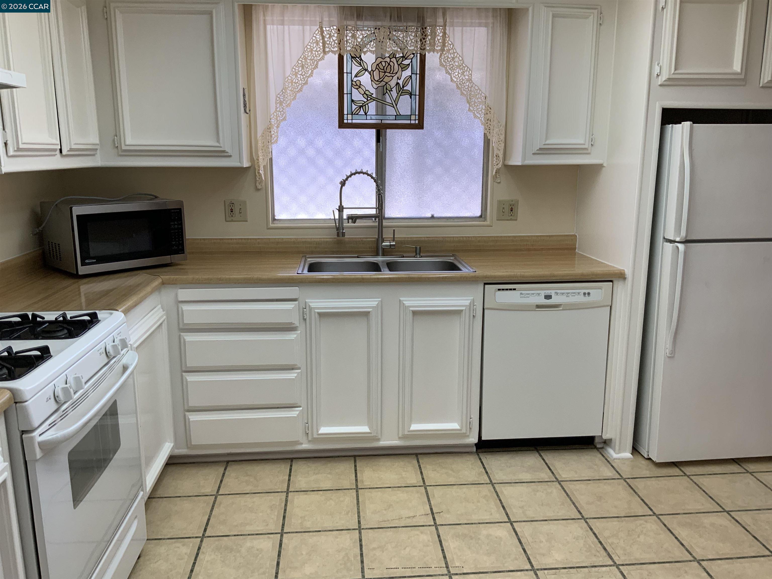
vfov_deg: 48.2
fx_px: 647
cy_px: 290
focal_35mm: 29
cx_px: 386
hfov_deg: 61.7
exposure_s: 1/120
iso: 50
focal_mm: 3
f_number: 1.8
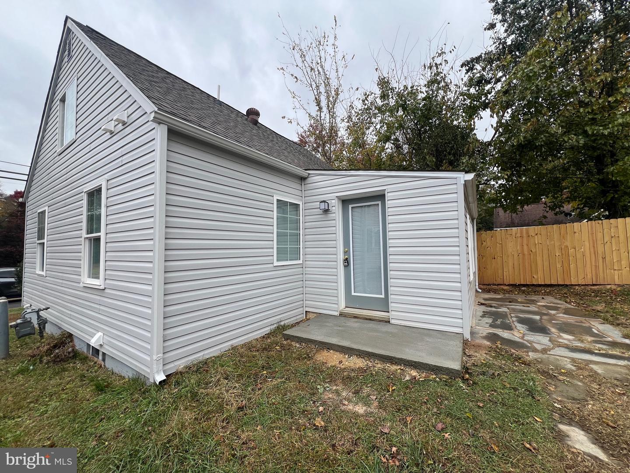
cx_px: 315
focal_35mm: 13
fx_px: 237
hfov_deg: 106.2
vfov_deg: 89.9
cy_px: 236
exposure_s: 1/410
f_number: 1.8
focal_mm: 1.57
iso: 32
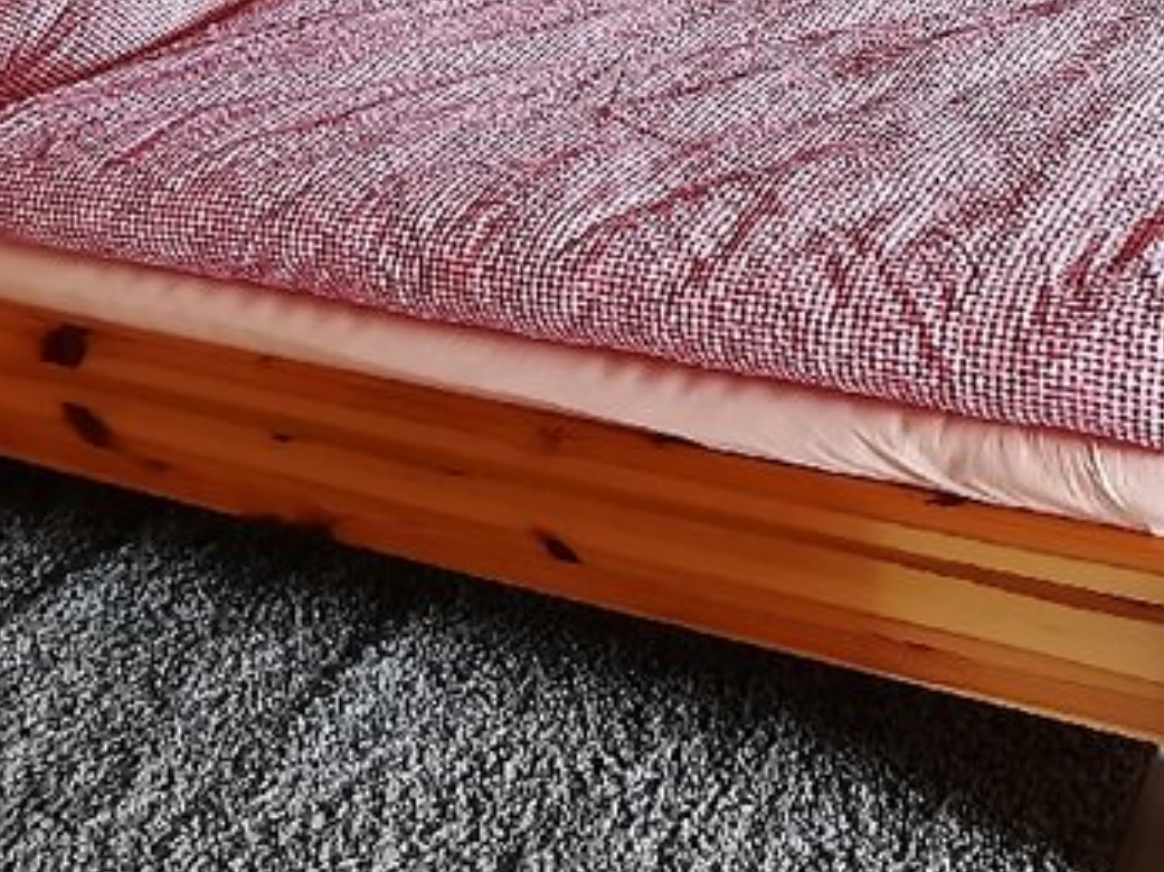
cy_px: 34
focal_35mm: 45
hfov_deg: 39.9
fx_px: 1513
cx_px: 980
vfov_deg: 30.3
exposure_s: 1/25
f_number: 2.2
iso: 200
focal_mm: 1.74
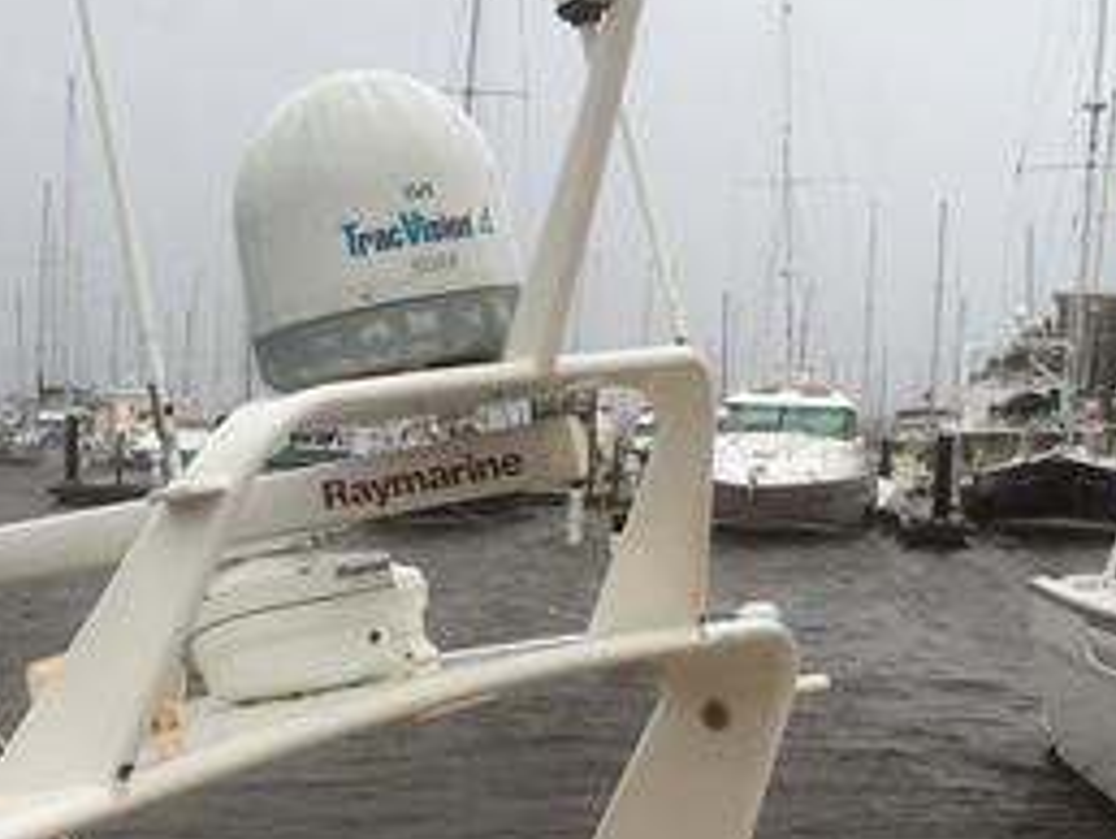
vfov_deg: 19.8
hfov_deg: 26.6
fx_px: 2356
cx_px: 502
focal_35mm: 73
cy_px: 744
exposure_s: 1/60
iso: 25
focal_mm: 4.15
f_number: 2.2
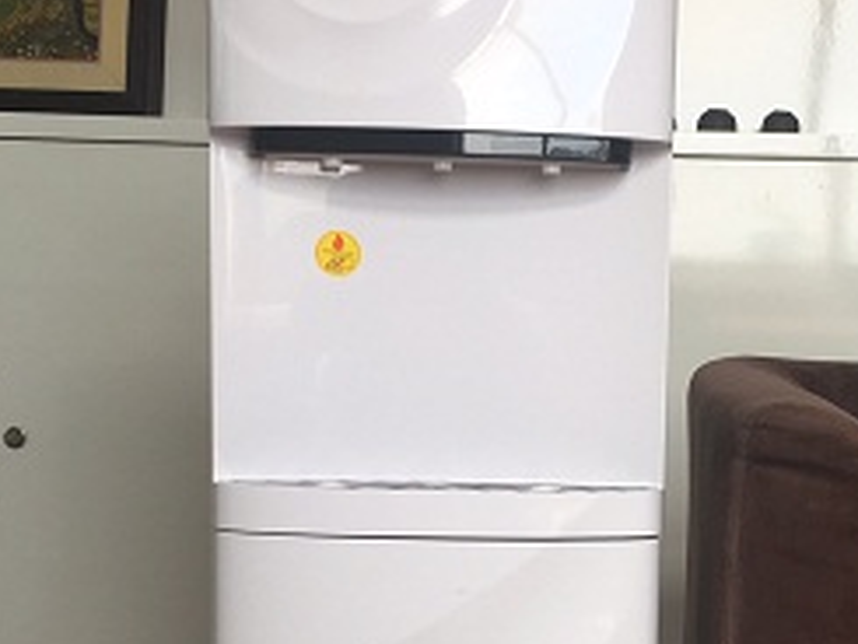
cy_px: 556
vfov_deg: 20.4
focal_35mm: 71
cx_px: 616
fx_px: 1761
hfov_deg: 27.1
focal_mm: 4.15
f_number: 2.2
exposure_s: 1/102
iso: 25
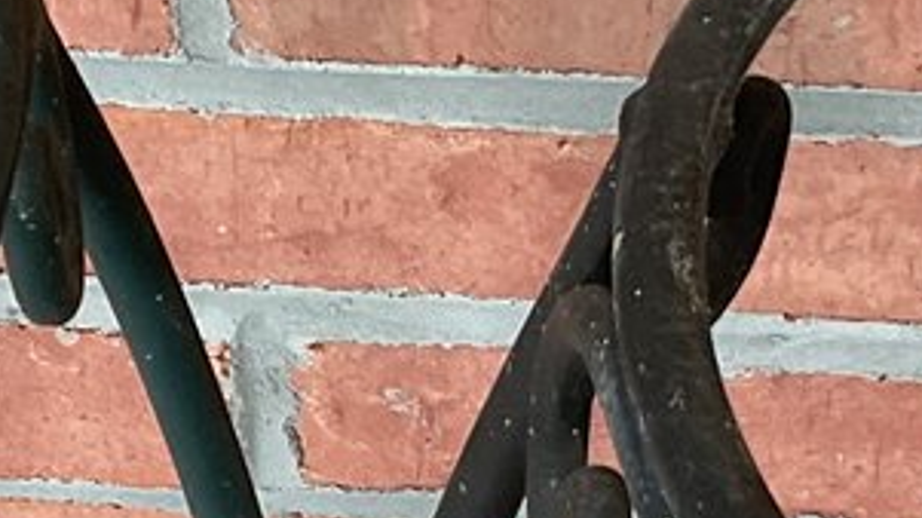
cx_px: 440
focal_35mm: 159
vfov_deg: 7.5
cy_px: 710
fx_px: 3885
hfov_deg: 13.5
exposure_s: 1/120
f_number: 1.8
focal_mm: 3
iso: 40
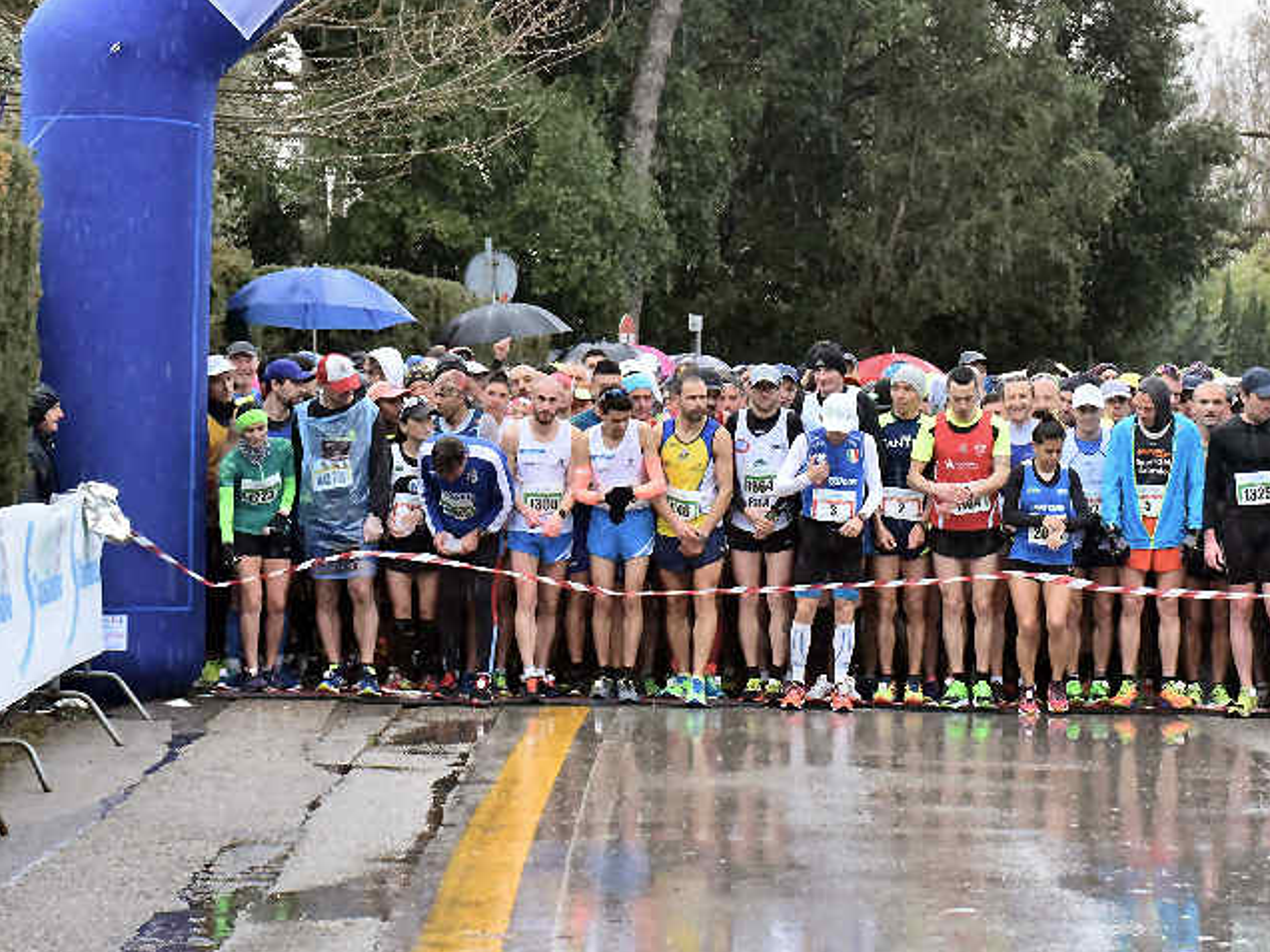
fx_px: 4329
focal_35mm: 118
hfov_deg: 16.7
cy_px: 292
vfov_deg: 12.5
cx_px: 835
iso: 1600
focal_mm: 52
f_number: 8
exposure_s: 1/250
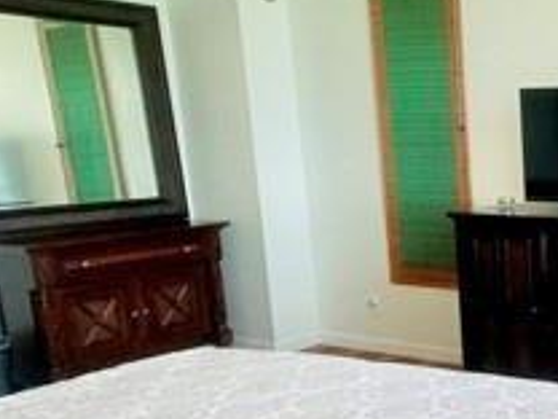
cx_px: 751
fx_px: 693
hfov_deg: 31.7
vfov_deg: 33.5
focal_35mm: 43
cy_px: 239
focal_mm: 2.22
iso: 100
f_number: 2.2
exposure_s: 1/120
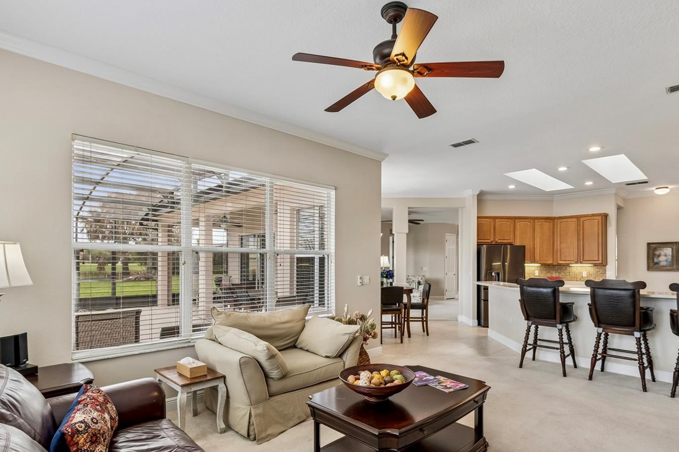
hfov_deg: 89.9
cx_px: 362
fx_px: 339
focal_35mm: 18
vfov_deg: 67.2
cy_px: 247
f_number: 7.1
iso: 100
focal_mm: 10
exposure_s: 1/15
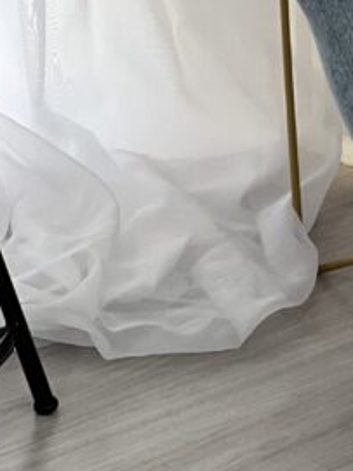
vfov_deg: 7.4
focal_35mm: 265
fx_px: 3606
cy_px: -11
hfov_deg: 5.5
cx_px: 586
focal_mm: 9
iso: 80
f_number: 2.8
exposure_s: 1/120
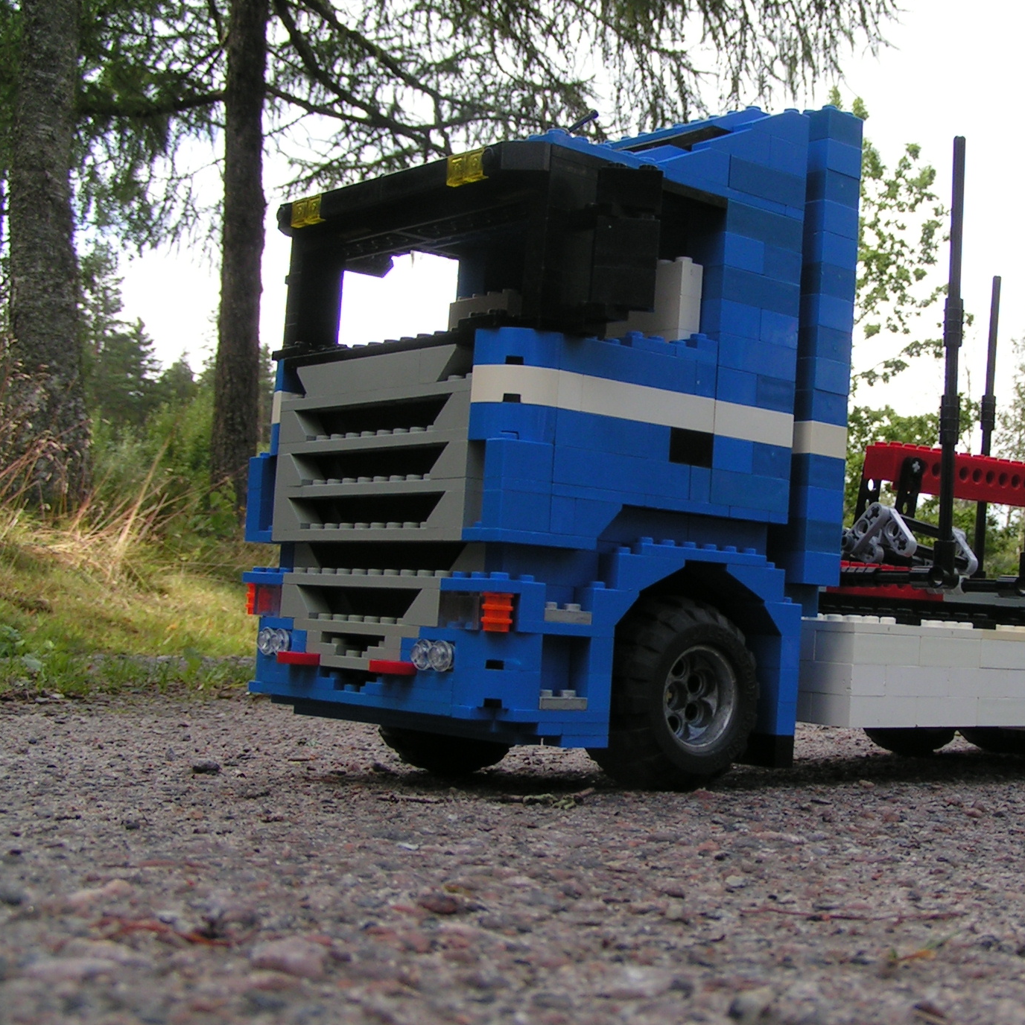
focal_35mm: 50
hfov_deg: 33.5
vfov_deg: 34.0
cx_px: 737
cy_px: 532
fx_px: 1675
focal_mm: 5.8
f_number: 5
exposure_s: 1/160
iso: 50
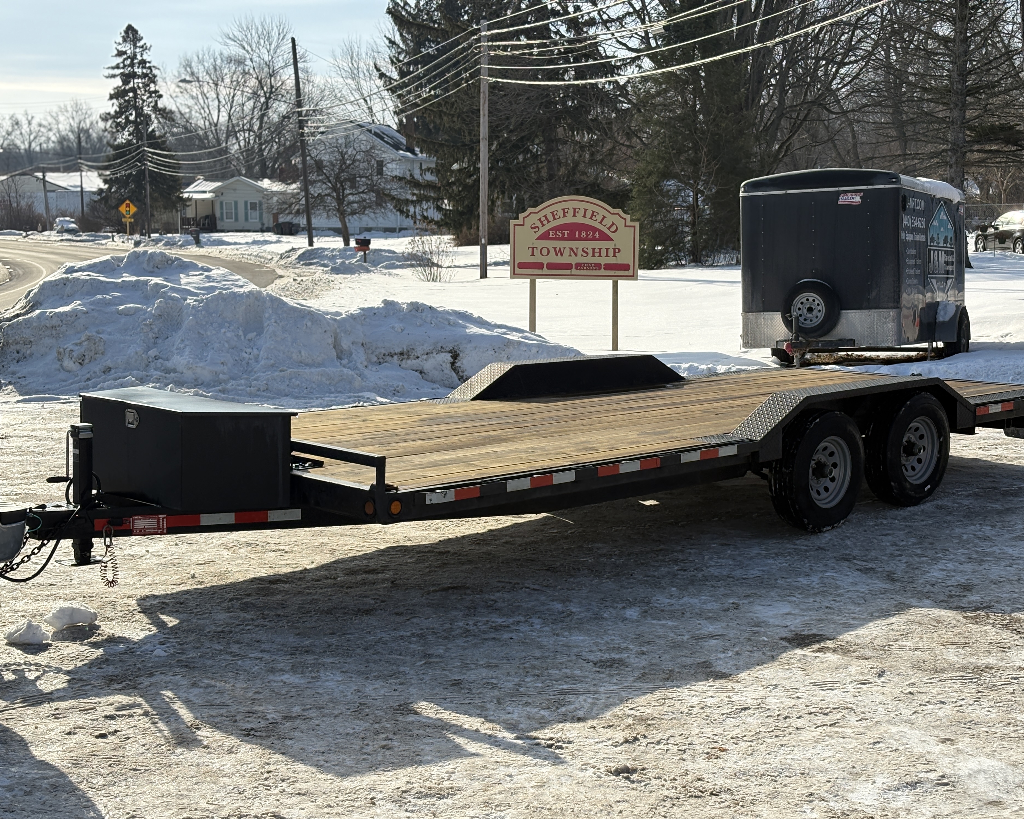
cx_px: 549
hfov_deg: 34.1
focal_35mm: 55
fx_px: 1667
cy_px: 416
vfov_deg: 27.6
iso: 40
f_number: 1.6
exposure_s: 1/4630
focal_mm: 5.96
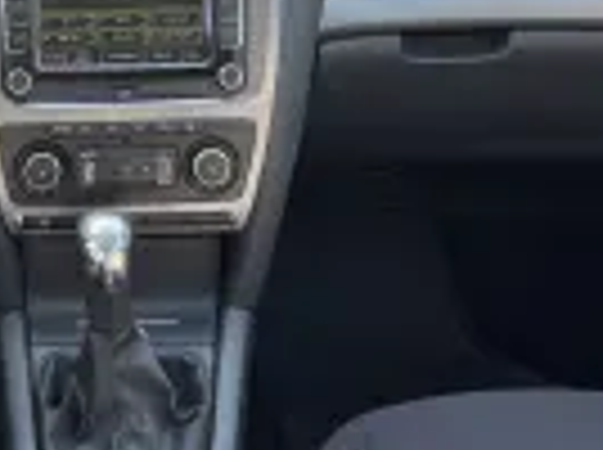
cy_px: 68
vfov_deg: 20.6
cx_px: 58
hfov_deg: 26.9
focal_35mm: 70
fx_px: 1217
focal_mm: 5.7
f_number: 1.5
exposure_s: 1/143
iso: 32
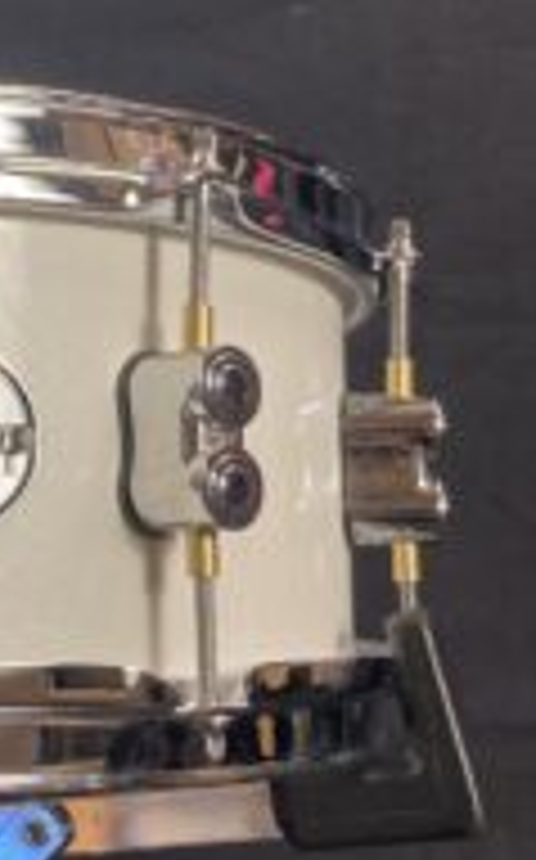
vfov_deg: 29.3
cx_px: -216
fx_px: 1640
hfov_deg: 17.1
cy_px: 347
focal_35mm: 70
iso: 125
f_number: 1.8
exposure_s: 1/60
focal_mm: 3.99
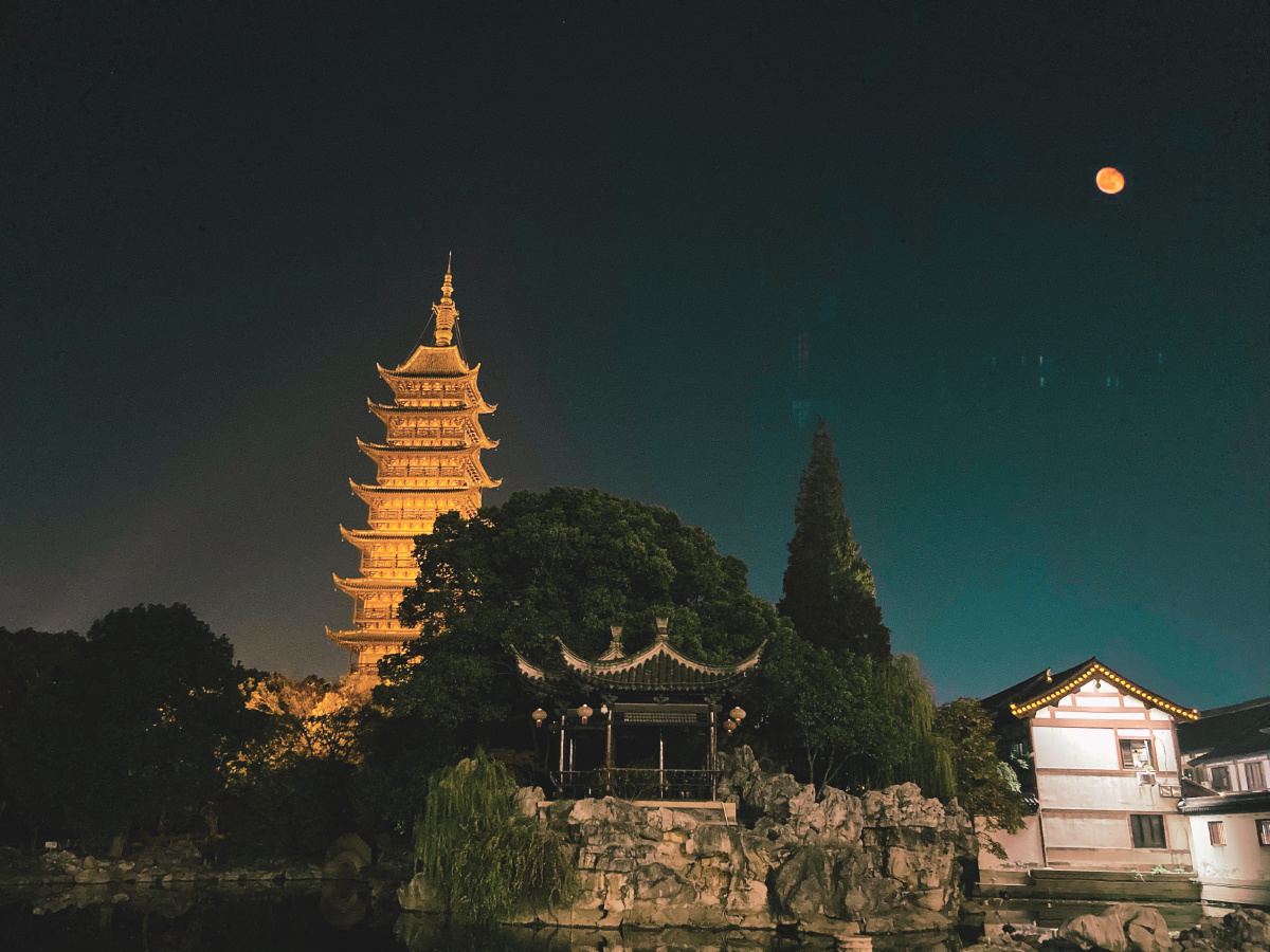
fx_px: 1027
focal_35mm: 28
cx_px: 635
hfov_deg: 63.4
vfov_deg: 49.7
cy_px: 476
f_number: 1.8
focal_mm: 3.99
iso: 1250
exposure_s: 1/17
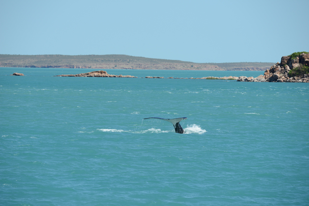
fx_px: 2489
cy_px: 103
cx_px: 154
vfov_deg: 4.7
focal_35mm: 290
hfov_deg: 7.1
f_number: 9
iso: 400
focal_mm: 290
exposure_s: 1/1250
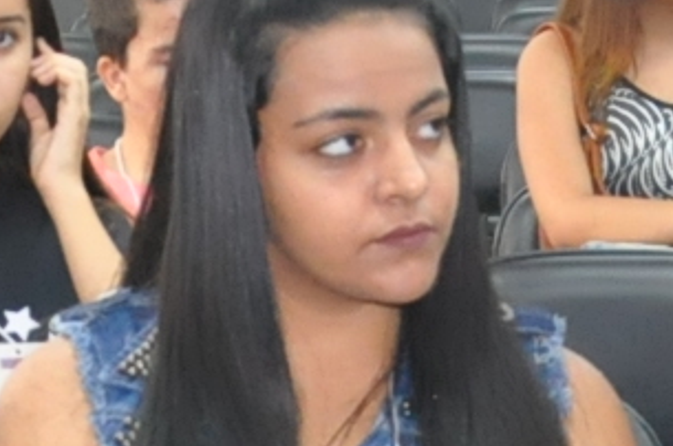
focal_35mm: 222
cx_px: 117
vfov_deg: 6.2
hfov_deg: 9.3
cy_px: 325
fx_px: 4132
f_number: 5
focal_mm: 21
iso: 2000
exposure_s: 1/80
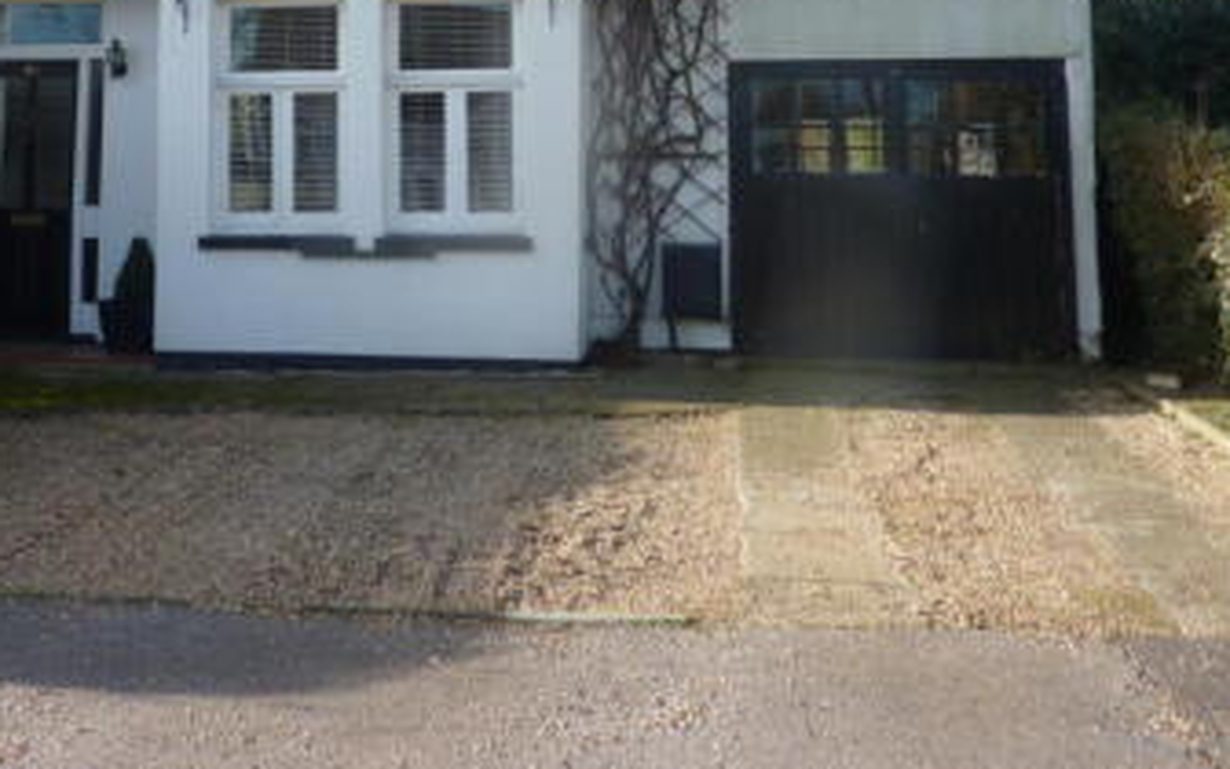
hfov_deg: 43.2
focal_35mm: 46
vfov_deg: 26.6
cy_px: 13
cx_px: 463
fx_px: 1542
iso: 80
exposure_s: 1/400
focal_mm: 4.1
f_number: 3.3
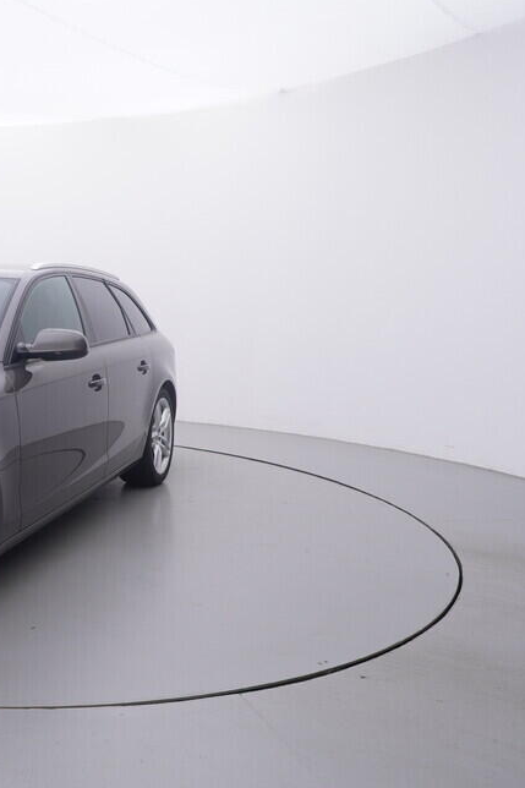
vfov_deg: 53.4
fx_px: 783
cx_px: -94
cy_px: 394
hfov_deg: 31.5
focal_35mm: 36
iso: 200
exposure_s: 1/80
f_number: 5
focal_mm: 15
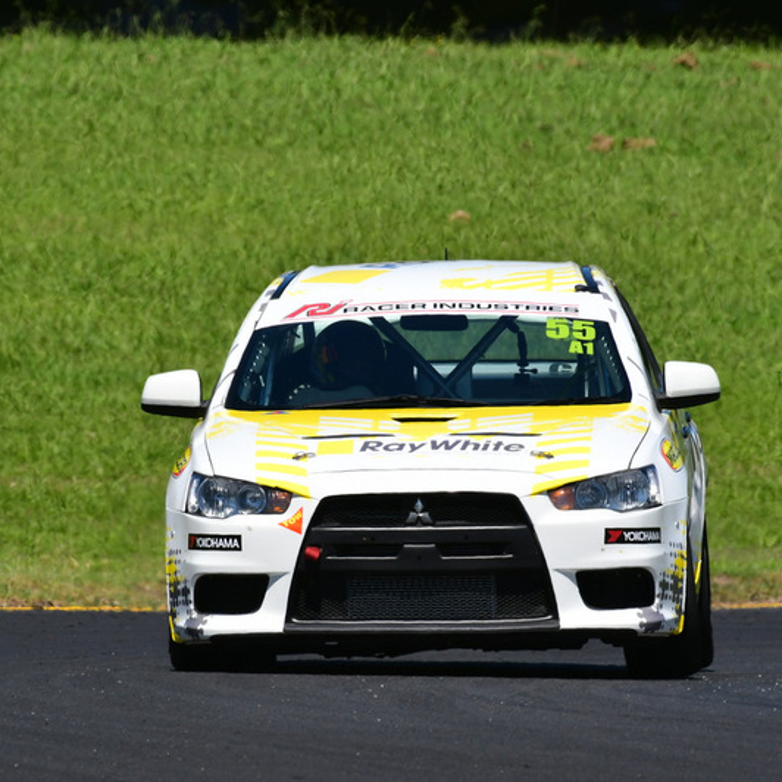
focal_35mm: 959
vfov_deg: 1.8
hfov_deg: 1.8
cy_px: 391
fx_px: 24511
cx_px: 340
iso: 320
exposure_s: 1/640
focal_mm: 500
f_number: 11
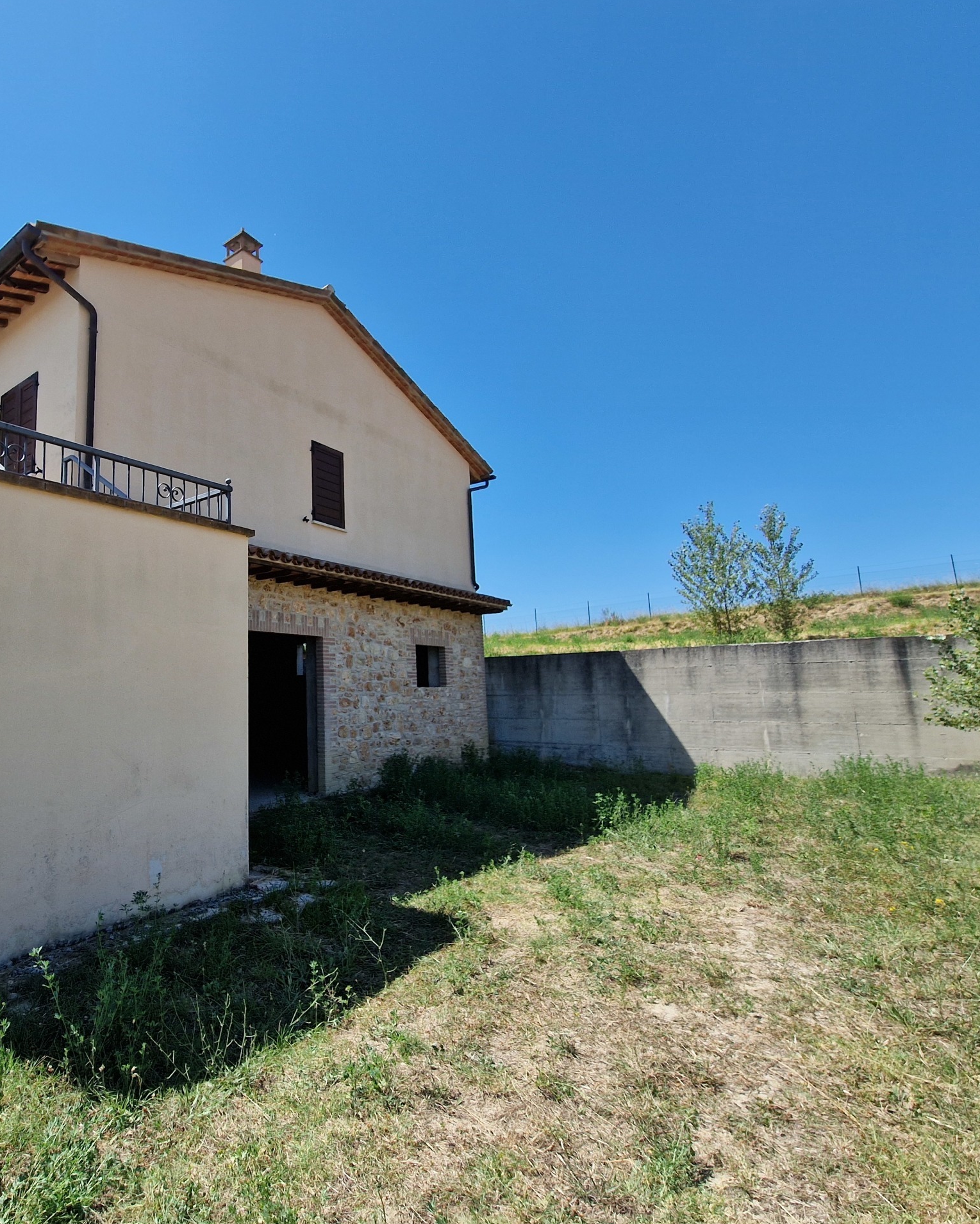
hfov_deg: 73.6
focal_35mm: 17
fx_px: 616
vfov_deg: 89.6
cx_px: 295
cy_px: 612
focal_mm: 2.2
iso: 50
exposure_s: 1/2104
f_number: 2.2
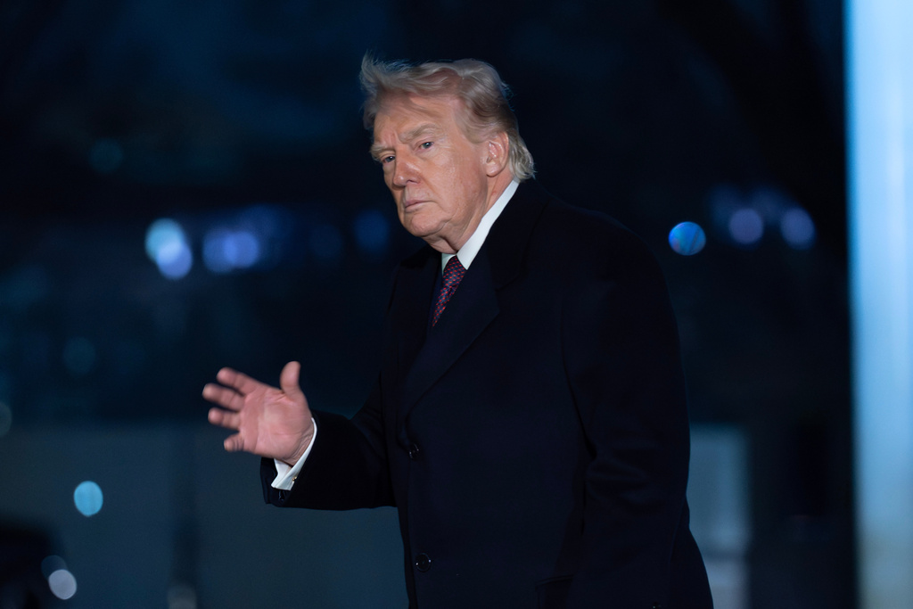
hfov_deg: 12.6
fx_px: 4134
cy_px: 304
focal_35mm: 163
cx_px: 456
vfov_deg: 8.4
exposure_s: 1/200
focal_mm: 163
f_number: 3.2
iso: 10000
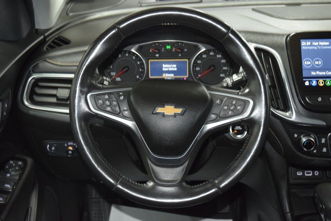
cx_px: 166
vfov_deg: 26.5
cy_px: 110
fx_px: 469
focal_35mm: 51
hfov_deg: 38.9
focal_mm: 34
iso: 2200
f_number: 4
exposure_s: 1/40
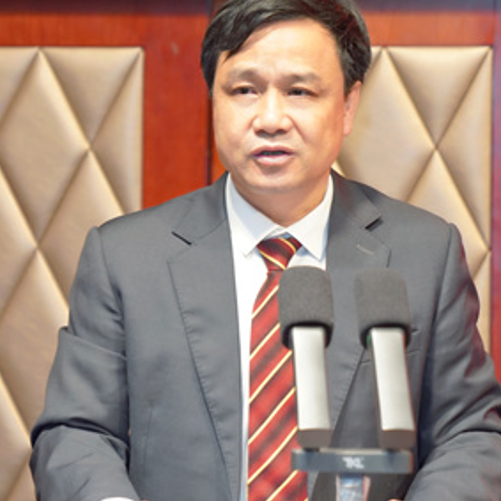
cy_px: 179
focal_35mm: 147
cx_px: 234
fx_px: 2407
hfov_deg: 11.9
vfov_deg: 11.9
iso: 1250
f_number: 3.2
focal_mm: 70
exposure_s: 1/125
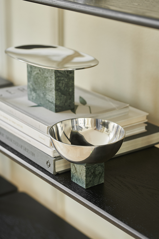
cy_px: 120
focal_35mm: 85
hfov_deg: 16.1
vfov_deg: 23.9
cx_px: 80
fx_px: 563
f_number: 4
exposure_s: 1/4
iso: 100
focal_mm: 85
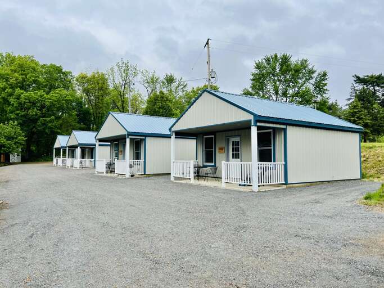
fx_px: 288
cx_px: 192
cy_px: 144
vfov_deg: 53.0
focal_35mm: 26
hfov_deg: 67.3
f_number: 1.5
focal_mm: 5.7
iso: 50
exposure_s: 1/3571
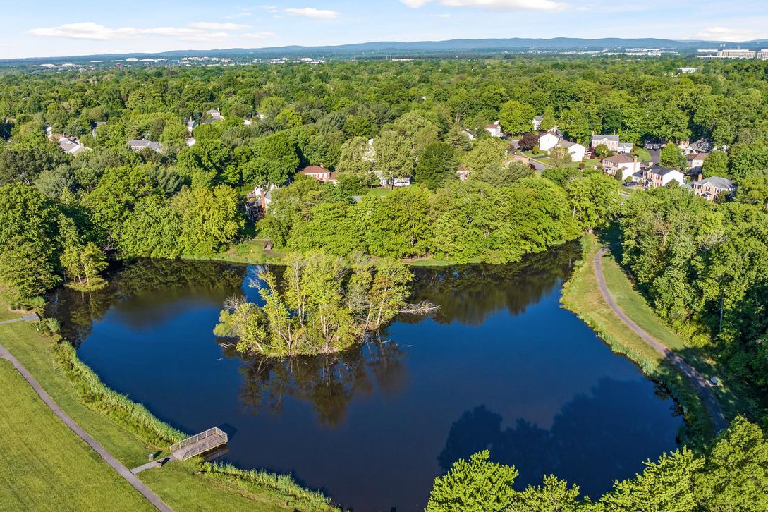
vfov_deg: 39.6
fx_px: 704
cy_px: 328
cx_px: 375
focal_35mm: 33
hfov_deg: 57.2
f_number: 4
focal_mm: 12.29
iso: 100
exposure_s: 1/400
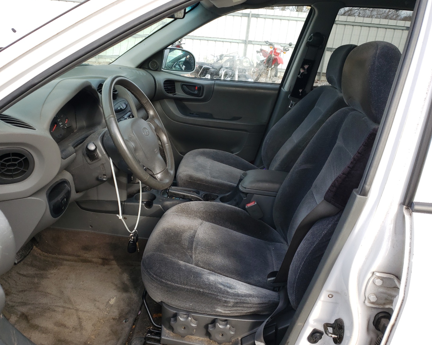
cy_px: 174
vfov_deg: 51.5
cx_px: 196
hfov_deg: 62.1
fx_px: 358
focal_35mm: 28
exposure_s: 1/455
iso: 50
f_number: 1.5
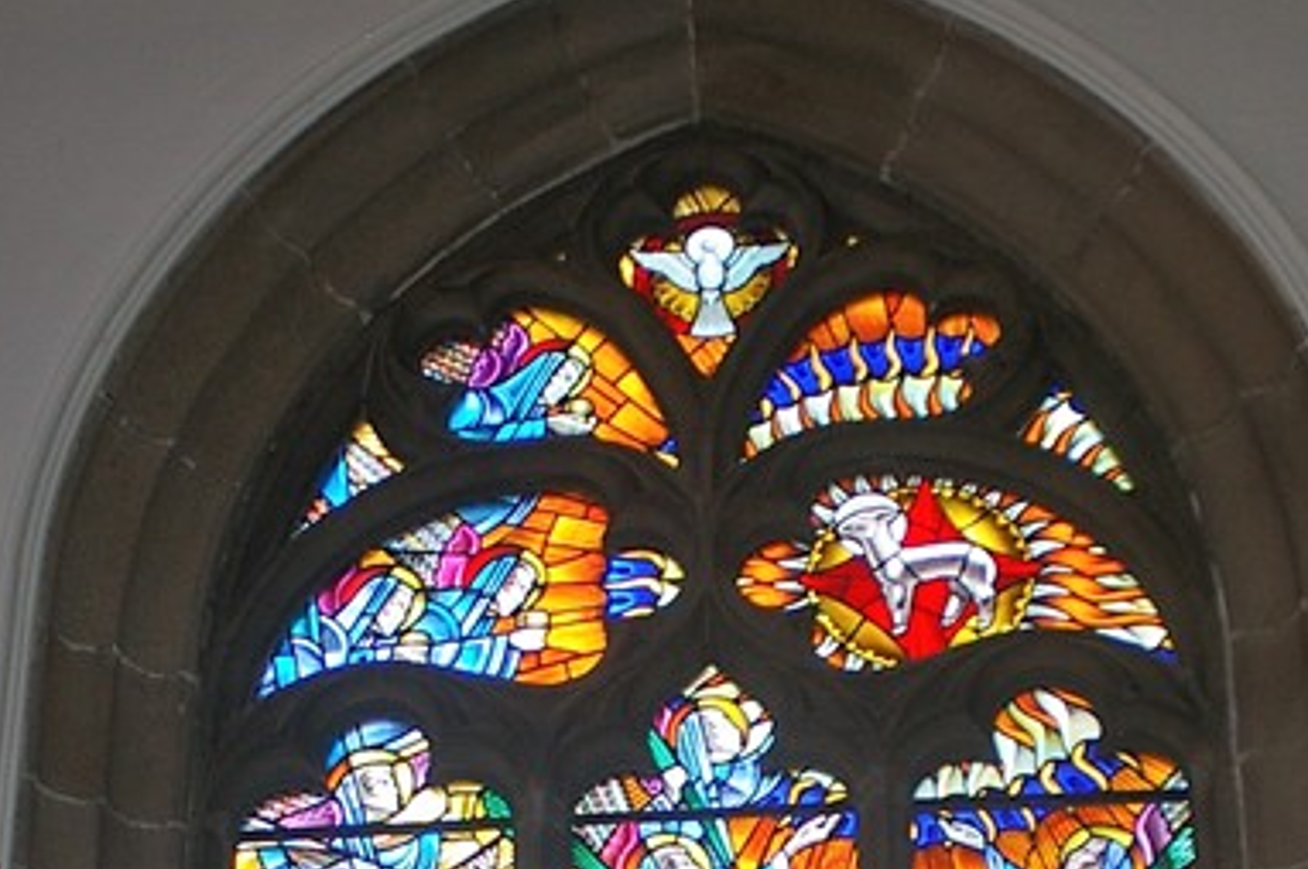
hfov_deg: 18.6
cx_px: 839
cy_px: 1014
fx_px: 3993
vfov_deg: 12.2
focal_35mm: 110
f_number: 4
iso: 200
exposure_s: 1/90
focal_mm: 28
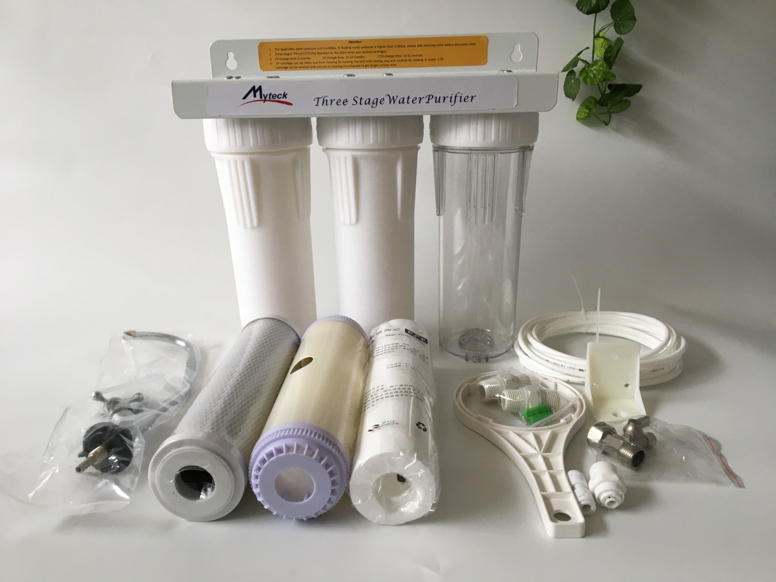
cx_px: 388
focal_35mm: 29
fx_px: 650
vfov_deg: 48.2
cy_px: 291
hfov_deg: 61.7
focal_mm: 4.15
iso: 32
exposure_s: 1/33
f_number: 2.2
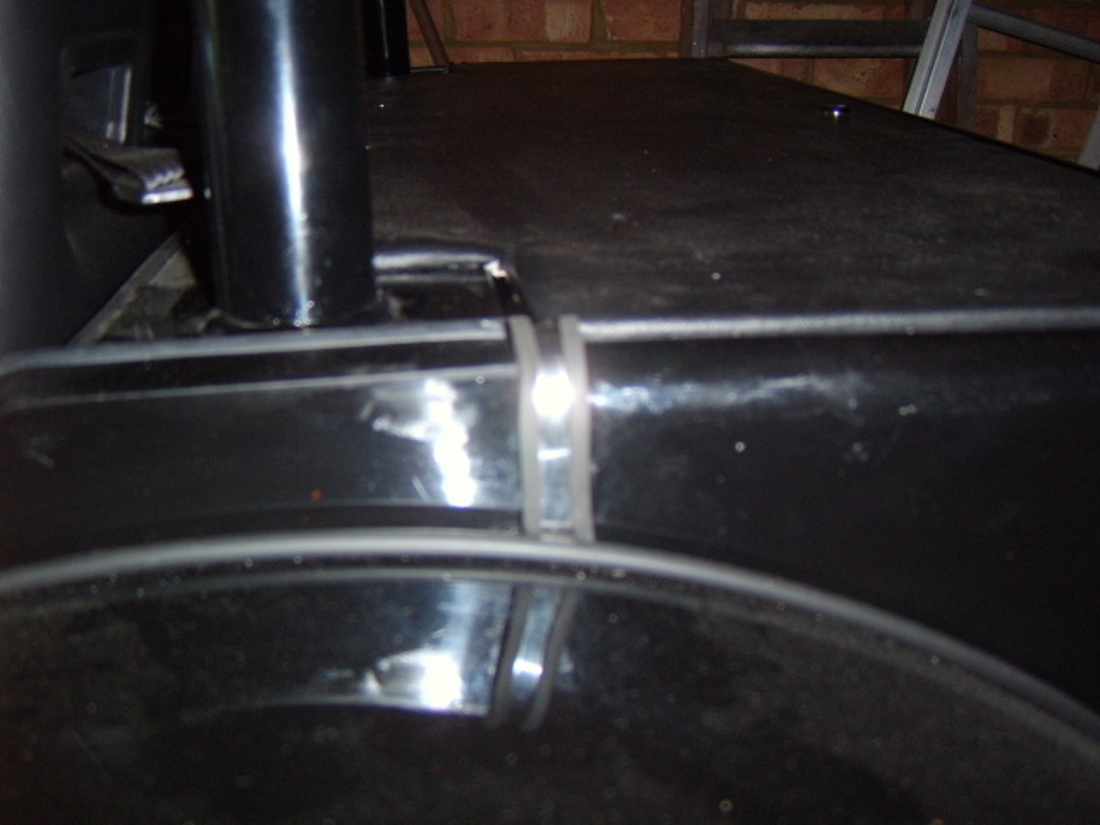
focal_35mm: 31
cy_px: 412
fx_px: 985
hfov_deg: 58.4
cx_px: 550
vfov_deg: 45.4
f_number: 2.7
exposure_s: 1/30
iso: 141
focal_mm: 8.13
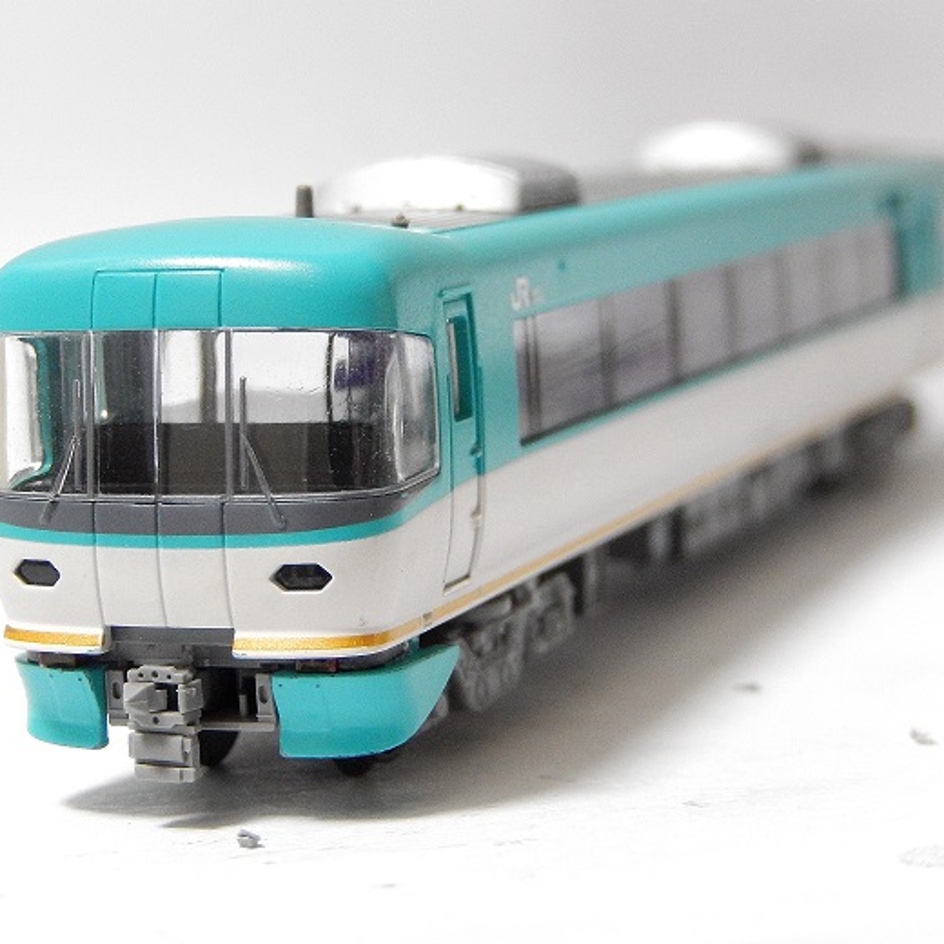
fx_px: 3486
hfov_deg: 15.4
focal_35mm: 113
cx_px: 408
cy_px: 473
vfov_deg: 15.4
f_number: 5.2
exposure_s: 1/10
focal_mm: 17
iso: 800
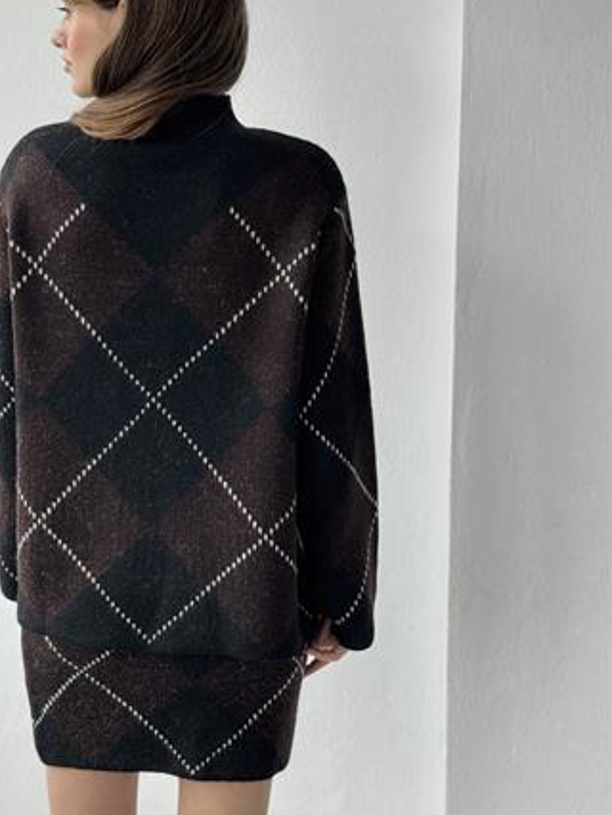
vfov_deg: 32.1
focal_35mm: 60
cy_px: 343
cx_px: 231
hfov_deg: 24.4
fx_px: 1413
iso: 50
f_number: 1.78
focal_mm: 6.76
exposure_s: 1/183
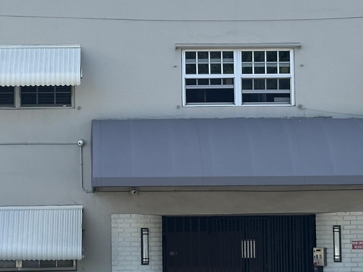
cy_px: 101
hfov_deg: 13.3
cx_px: 153
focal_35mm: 148
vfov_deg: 10.0
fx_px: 1552
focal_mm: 6.86
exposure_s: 1/1613
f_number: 1.78
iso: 64
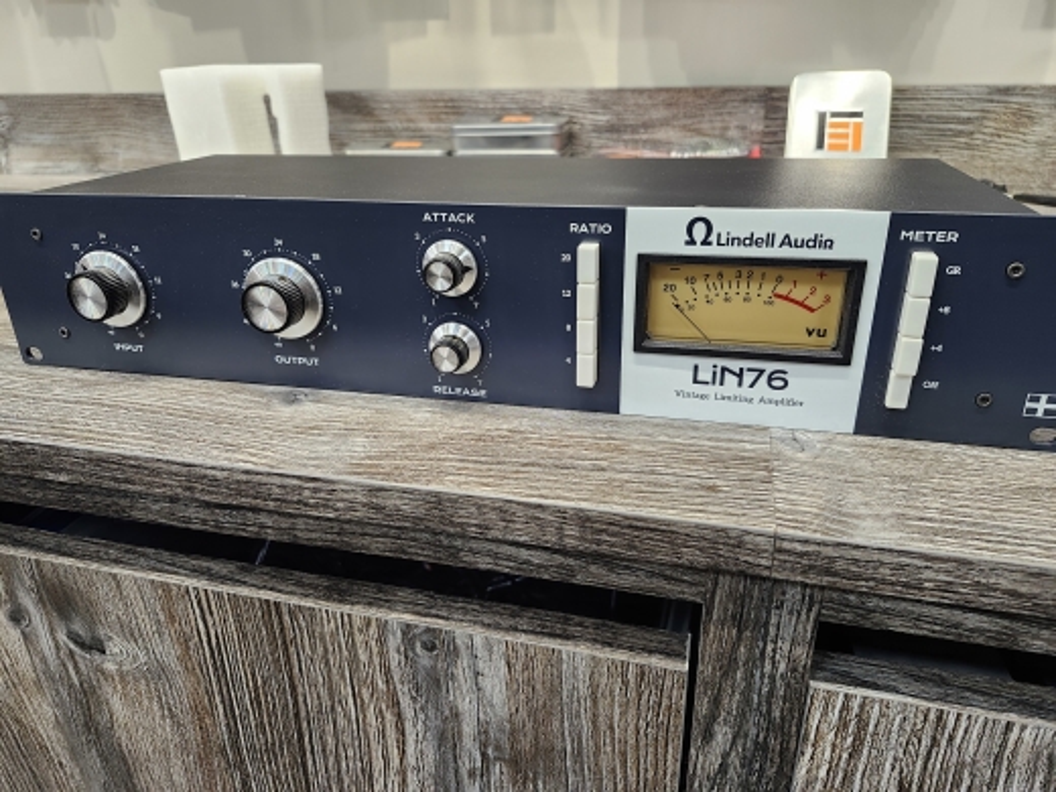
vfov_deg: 58.9
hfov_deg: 73.9
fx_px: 702
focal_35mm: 23
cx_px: 528
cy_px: 396
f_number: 1.8
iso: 250
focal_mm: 5.54
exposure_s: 1/120
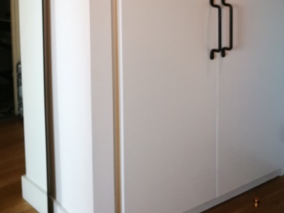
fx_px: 410
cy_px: -27
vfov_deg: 26.6
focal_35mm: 50
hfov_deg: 37.9
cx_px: 102
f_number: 2.2
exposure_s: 1/30
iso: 160
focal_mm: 4.5
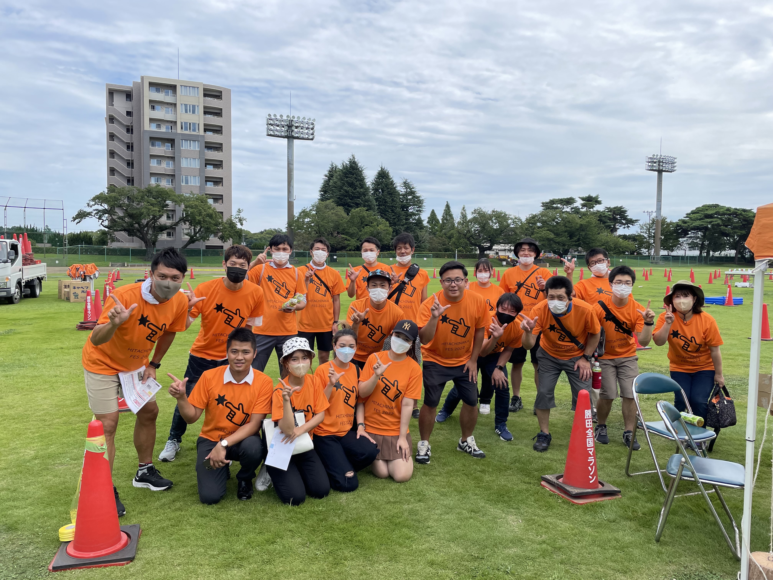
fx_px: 581
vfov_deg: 53.1
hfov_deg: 67.3
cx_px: 386
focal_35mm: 26
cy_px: 290
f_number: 1.6
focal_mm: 4.2
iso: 32
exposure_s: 1/2882
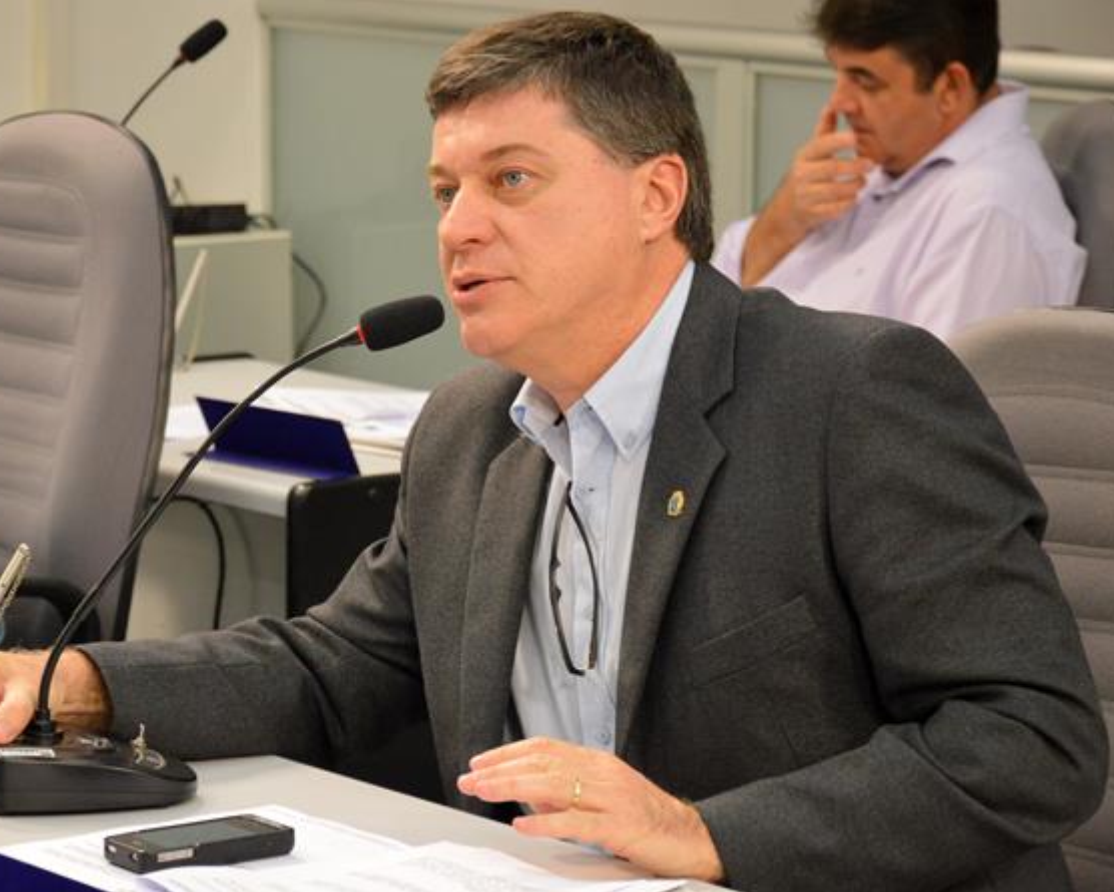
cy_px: 447
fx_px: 4518
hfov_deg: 14.1
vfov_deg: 11.3
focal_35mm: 137
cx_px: 490
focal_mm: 80
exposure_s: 1/125
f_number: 5.3
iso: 2000
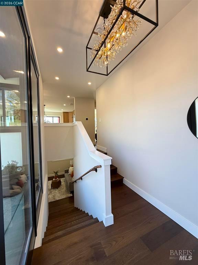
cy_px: 132
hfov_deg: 85.7
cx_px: 99
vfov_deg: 102.1
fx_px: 107
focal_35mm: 14
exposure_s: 1/120
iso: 50
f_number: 2.2
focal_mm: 2.22
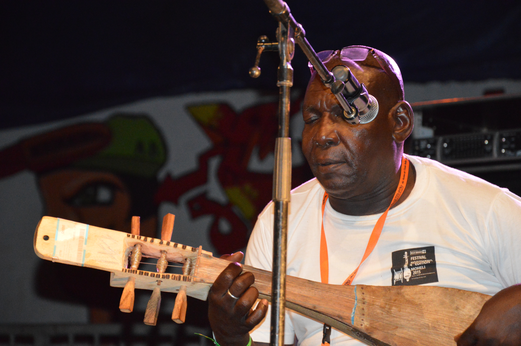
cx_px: 260
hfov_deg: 13.1
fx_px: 2277
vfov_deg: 8.7
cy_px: 173
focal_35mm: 158
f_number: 5.6
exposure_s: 1/60
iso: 3200
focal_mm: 105
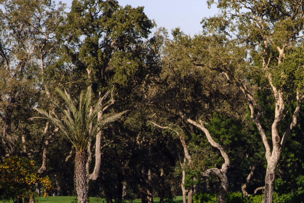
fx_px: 2729
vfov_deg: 4.3
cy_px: 183
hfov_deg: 6.4
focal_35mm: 323
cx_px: 298
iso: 100
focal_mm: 75
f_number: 8
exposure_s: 1/200
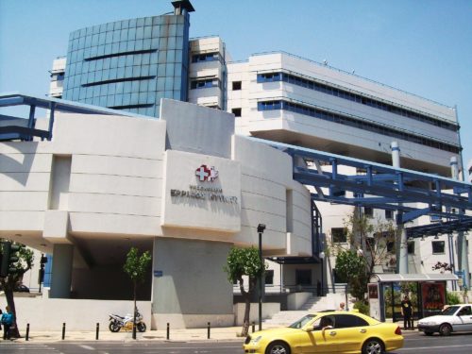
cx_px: 236
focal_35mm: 36
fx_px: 491
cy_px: 177
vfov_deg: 39.7
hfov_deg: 51.4
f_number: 4.8
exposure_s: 1/578
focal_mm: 6
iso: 80
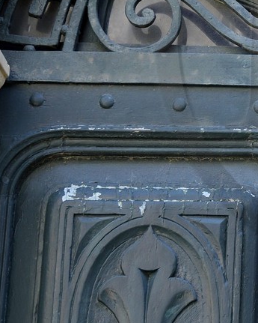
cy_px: 37
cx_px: 384
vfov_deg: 9.9
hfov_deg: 7.8
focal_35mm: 195
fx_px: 1861
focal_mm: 56
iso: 400
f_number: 7.1
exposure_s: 1/125
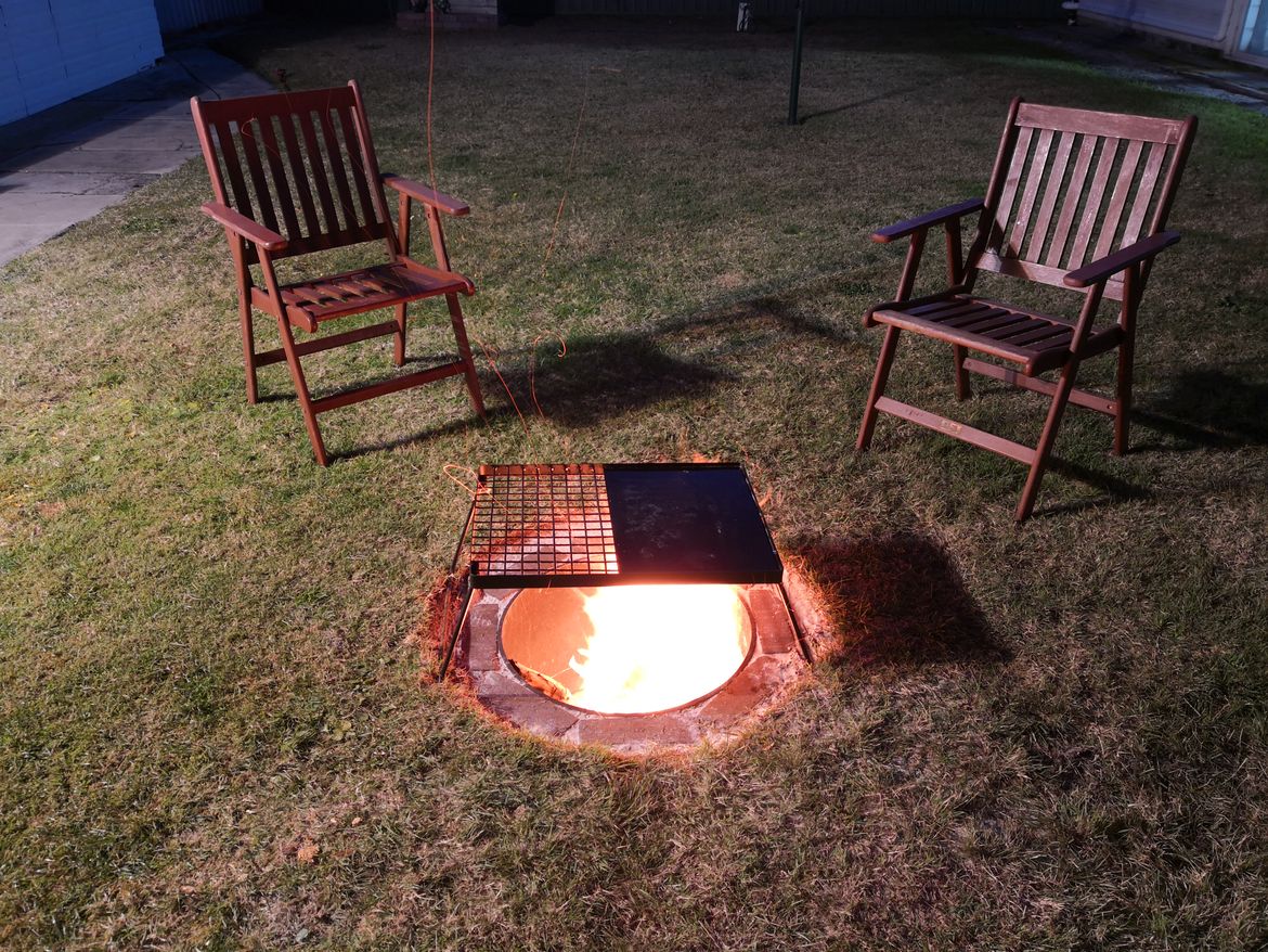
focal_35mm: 27
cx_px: 634
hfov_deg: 65.3
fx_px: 989
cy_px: 476
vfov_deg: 51.4
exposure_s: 2
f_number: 1.6
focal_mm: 3.95
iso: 50
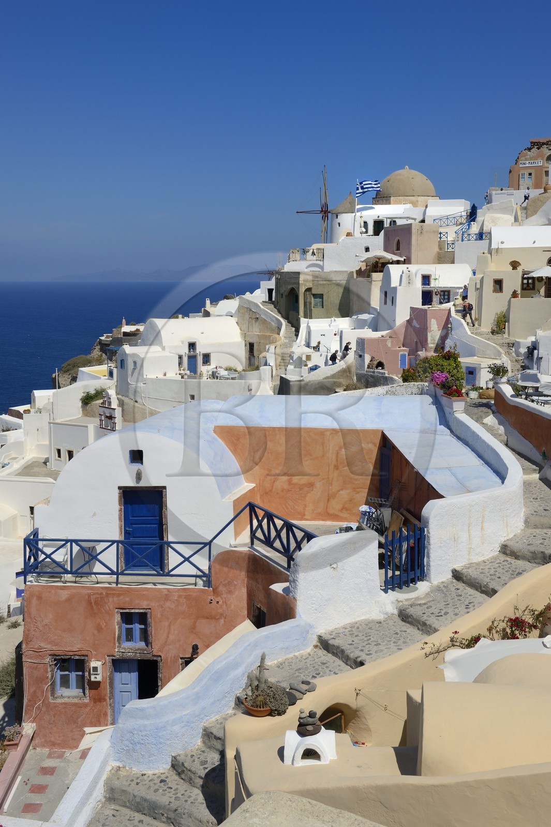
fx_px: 965
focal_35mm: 42
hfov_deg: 31.9
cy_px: 414
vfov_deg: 46.4
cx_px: 276
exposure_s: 1/250
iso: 100
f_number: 14
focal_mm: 42
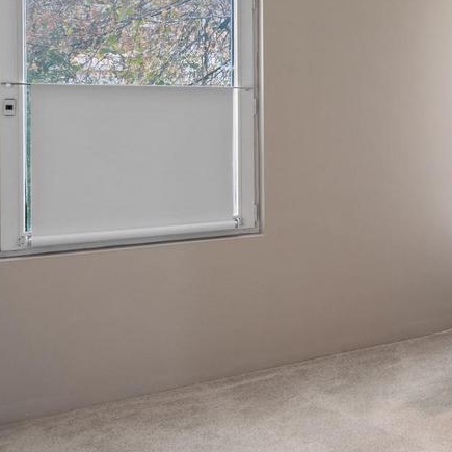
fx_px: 665
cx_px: 708
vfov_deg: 37.0
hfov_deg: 25.8
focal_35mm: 45
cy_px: 135
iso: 640
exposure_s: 1/6
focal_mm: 16
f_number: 4
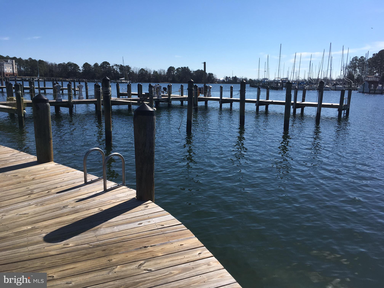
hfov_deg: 61.7
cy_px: 144
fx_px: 322
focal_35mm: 29
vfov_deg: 48.2
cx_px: 192
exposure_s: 1/2564
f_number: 2.2
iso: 25
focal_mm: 4.15
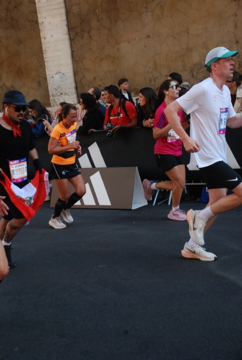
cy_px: 180
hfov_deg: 23.9
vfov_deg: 35.0
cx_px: 121
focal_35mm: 57
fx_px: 572
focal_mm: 38
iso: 1000
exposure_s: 1/1250
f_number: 4.5
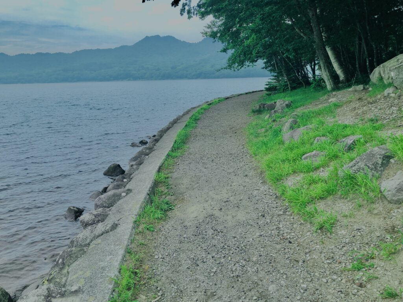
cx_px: 202
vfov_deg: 49.7
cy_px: 151
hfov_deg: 63.4
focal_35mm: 28
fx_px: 326
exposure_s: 1/979
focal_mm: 3.99
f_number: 1.8
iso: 20
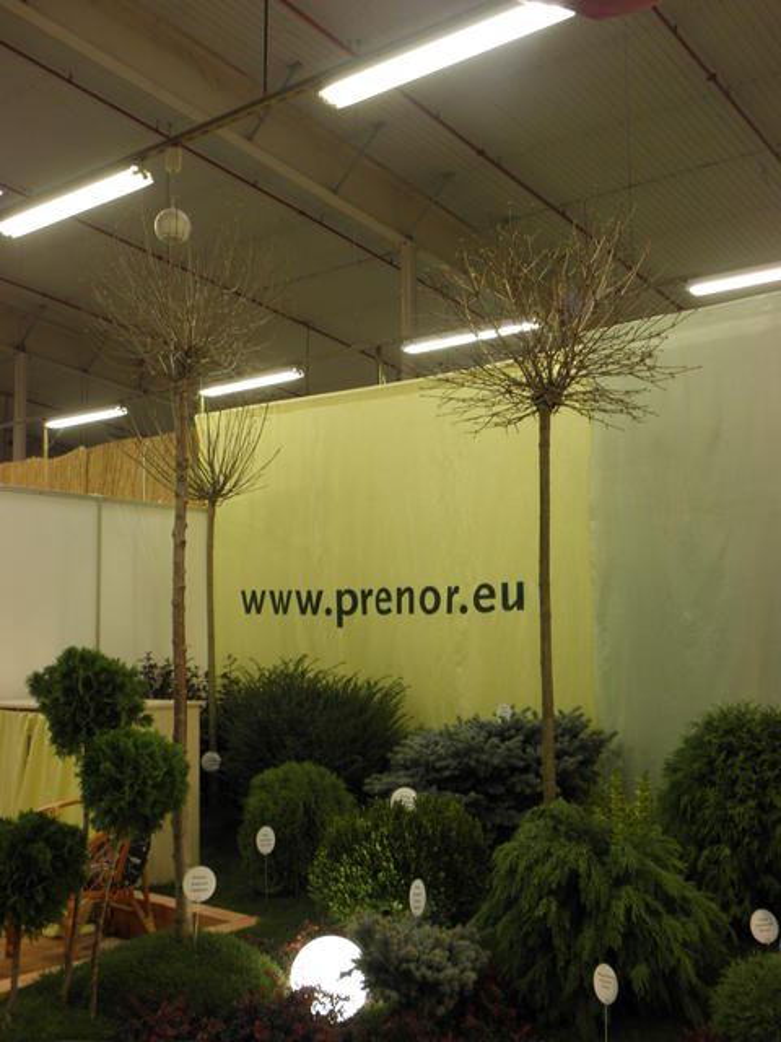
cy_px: 521
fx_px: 1143
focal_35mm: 38
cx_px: 390
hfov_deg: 37.7
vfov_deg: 49.0
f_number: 3.2
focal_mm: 6.85
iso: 125
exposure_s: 1/20
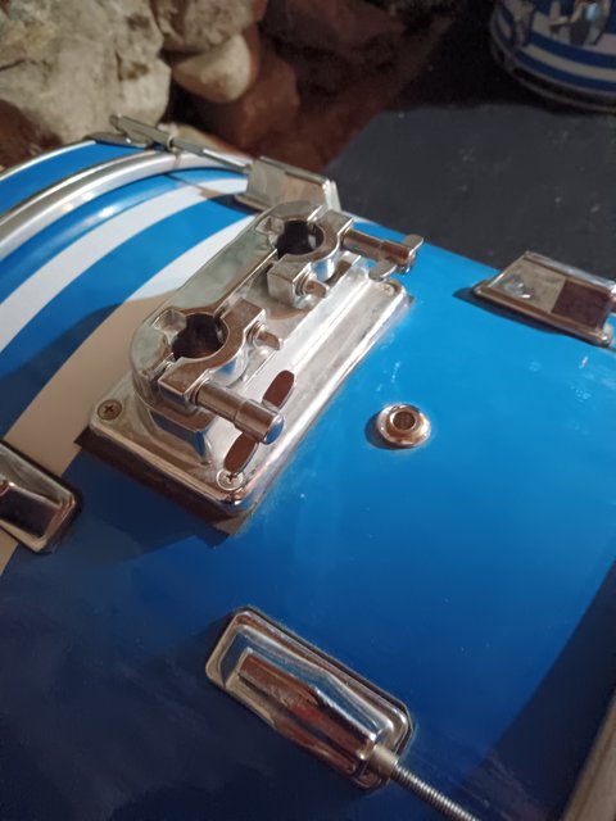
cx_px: 308
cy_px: 410
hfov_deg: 51.4
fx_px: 641
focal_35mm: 27
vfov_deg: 65.3
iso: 9693
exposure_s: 1/14.3
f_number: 1.9
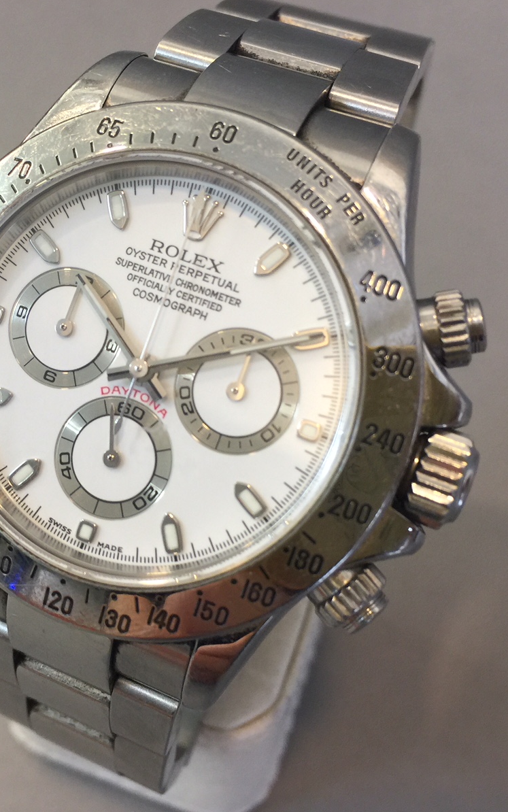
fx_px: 930
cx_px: 135
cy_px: 399
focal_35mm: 42
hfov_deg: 30.1
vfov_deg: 47.2
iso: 40
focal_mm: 4.15
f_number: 2.2
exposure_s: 1/30
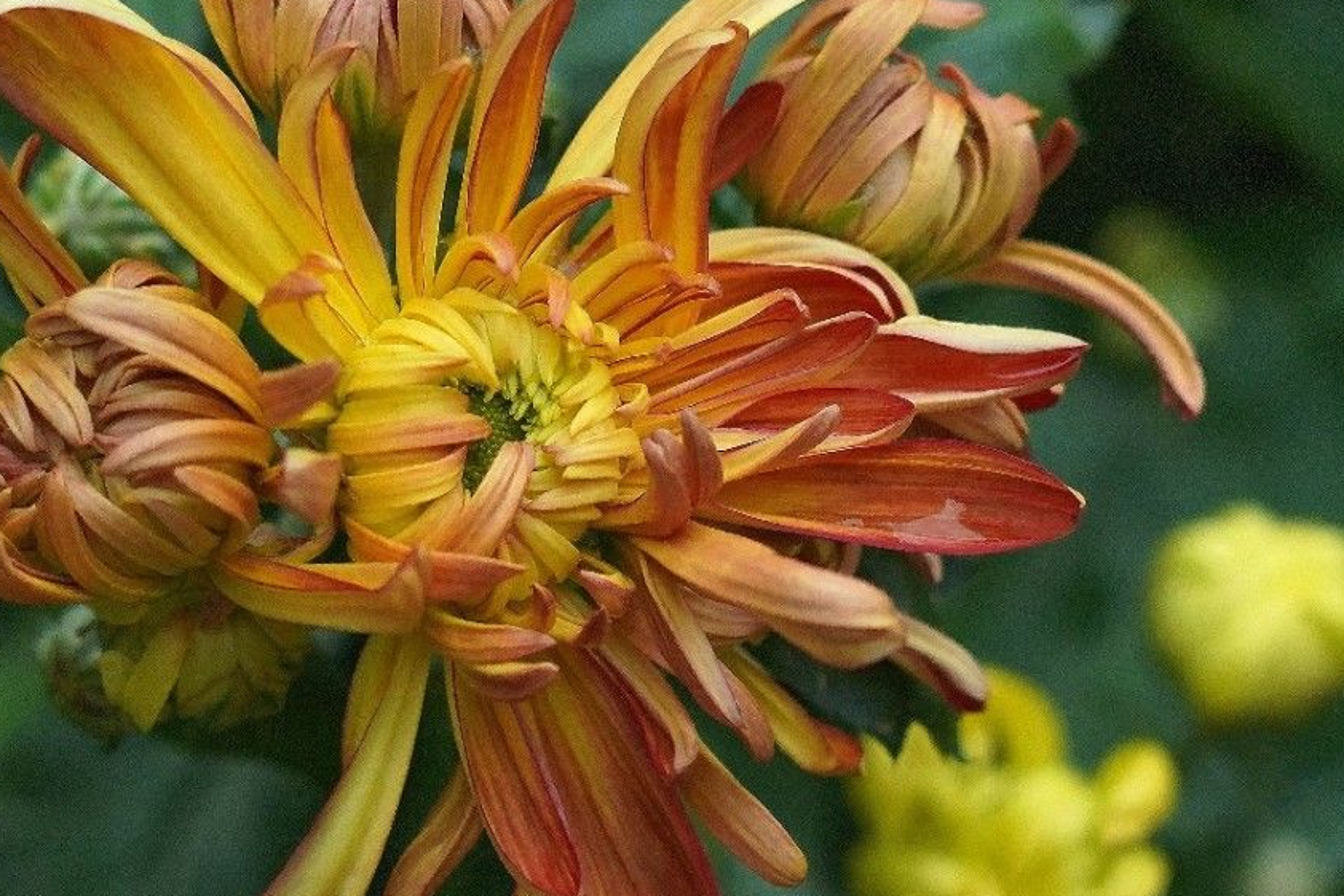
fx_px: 9741
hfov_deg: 7.9
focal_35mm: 261
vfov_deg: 5.3
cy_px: 373
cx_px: 487
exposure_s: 1/640
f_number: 4
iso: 1250
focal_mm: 105
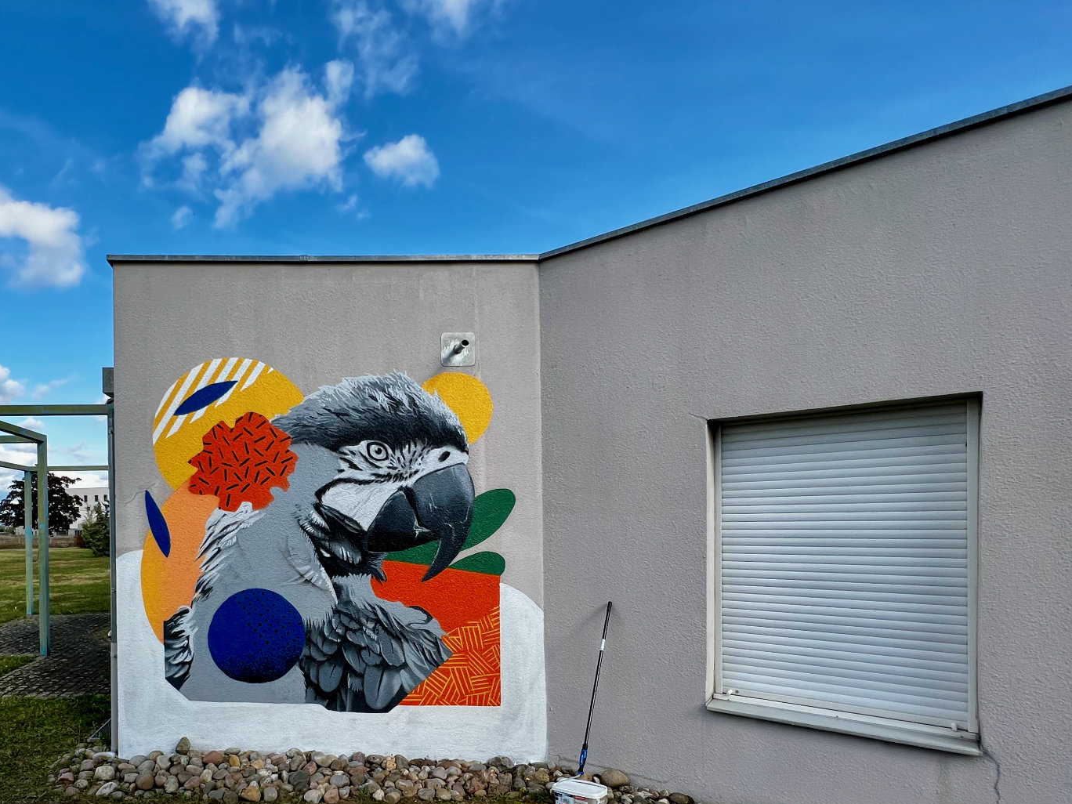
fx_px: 588
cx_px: 331
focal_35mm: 19
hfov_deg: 80.9
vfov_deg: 67.1
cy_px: 524
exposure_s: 1/1054
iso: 32
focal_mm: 1.6
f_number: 1.8
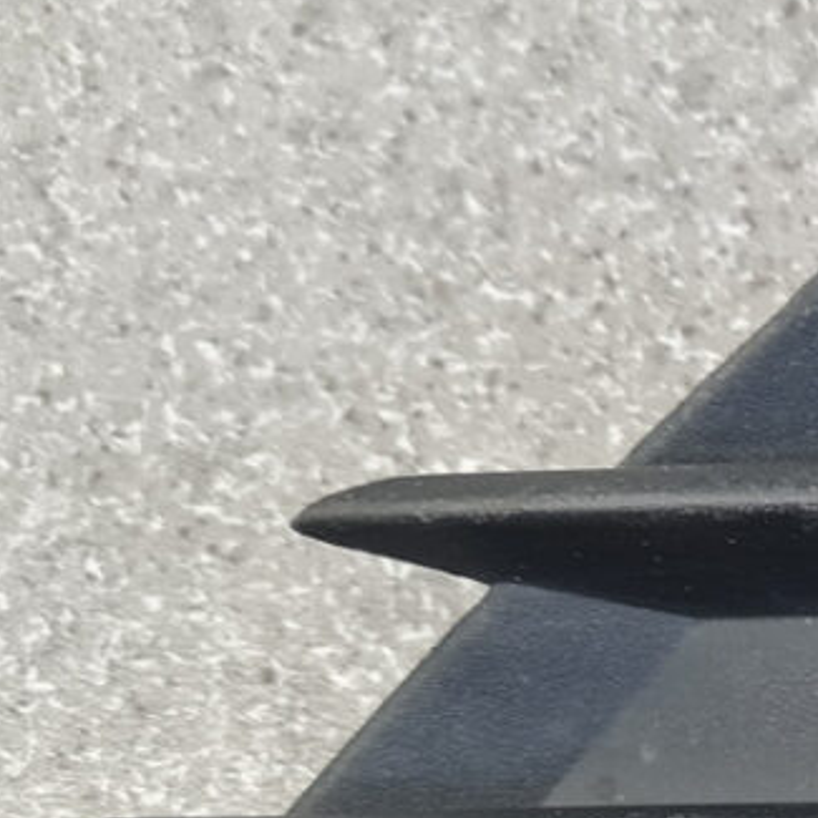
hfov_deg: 15.3
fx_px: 2647
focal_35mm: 99
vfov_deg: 17.1
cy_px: 841
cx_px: 1440
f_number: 1.8
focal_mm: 5.4
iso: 250
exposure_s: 1/50
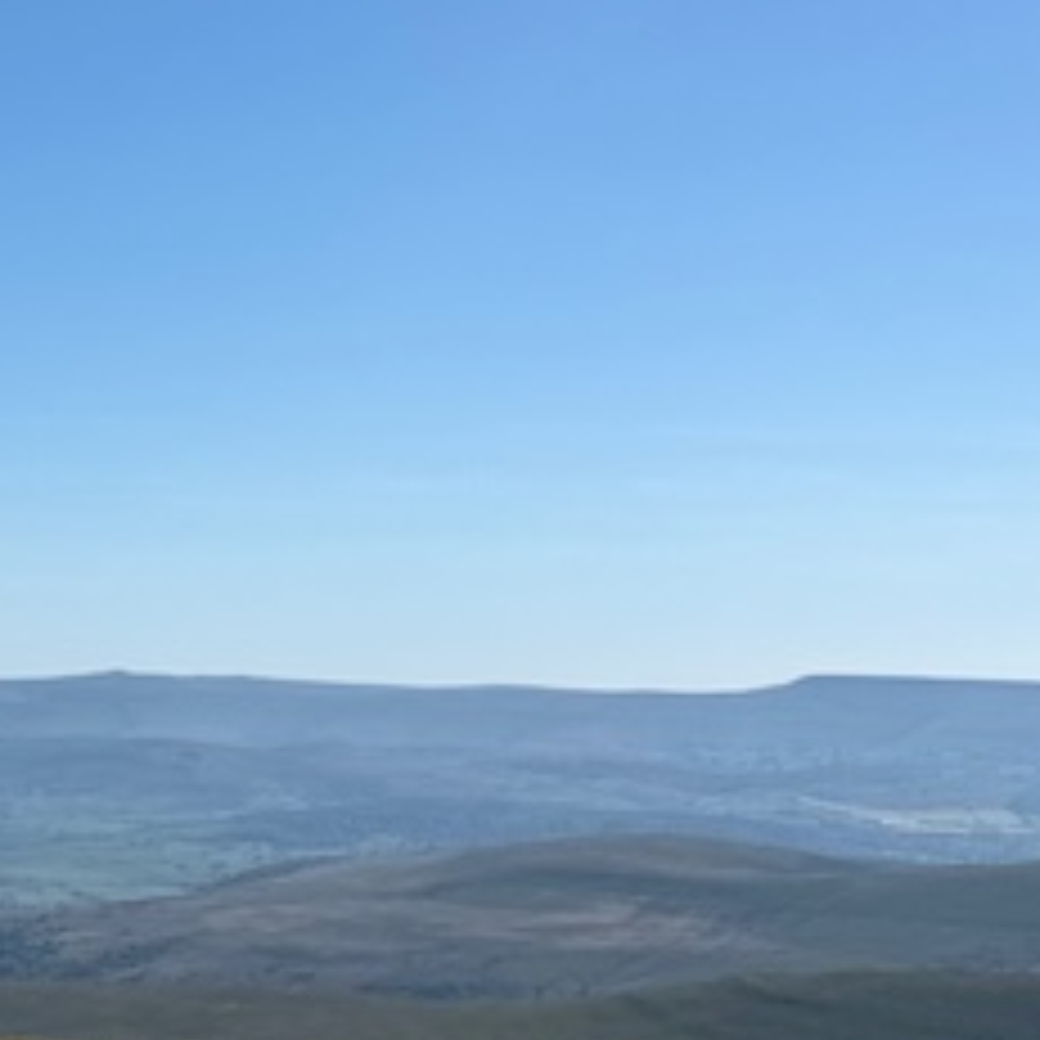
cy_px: 819
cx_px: -981
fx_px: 3195
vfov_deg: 18.3
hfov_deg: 15.2
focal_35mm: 94
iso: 80
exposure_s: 1/7353
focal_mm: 6.76
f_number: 1.78
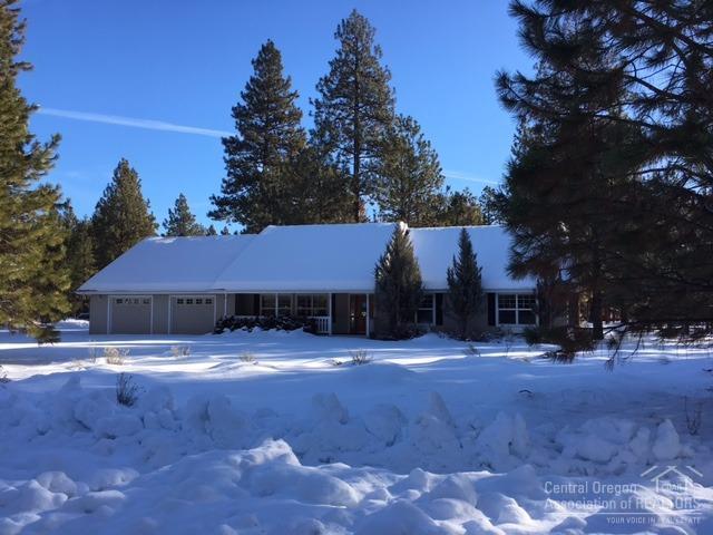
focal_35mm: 29
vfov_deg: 48.2
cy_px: 268
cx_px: 356
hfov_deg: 61.7
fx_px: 597
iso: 25
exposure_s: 1/962
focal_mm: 4.15
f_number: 2.2
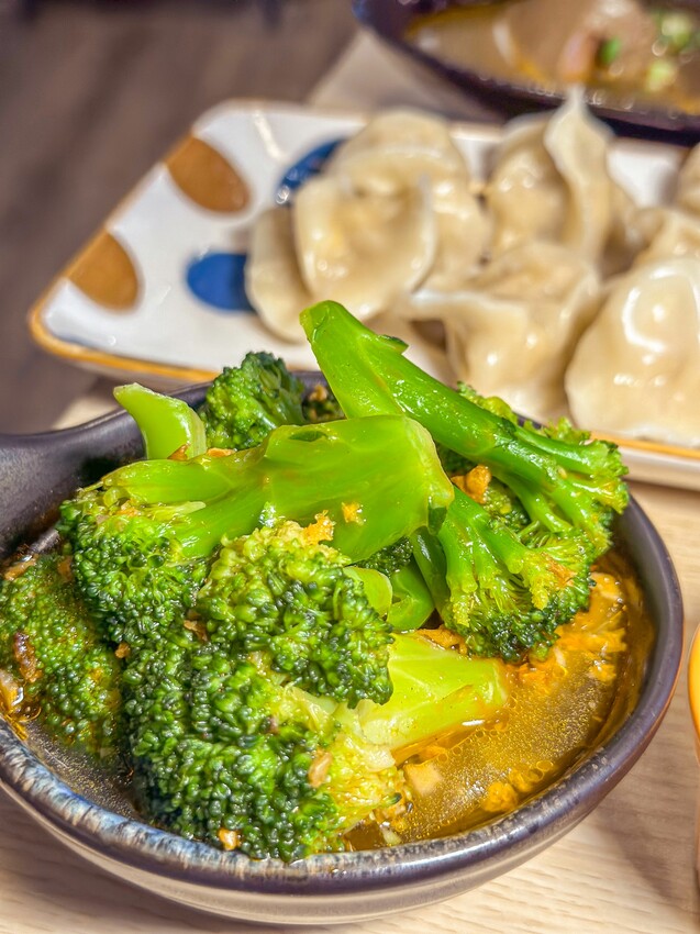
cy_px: 467
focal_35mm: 48
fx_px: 1295
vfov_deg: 39.7
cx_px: 350
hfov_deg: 30.3
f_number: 1.8
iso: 125
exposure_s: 1/60
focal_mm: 6.86
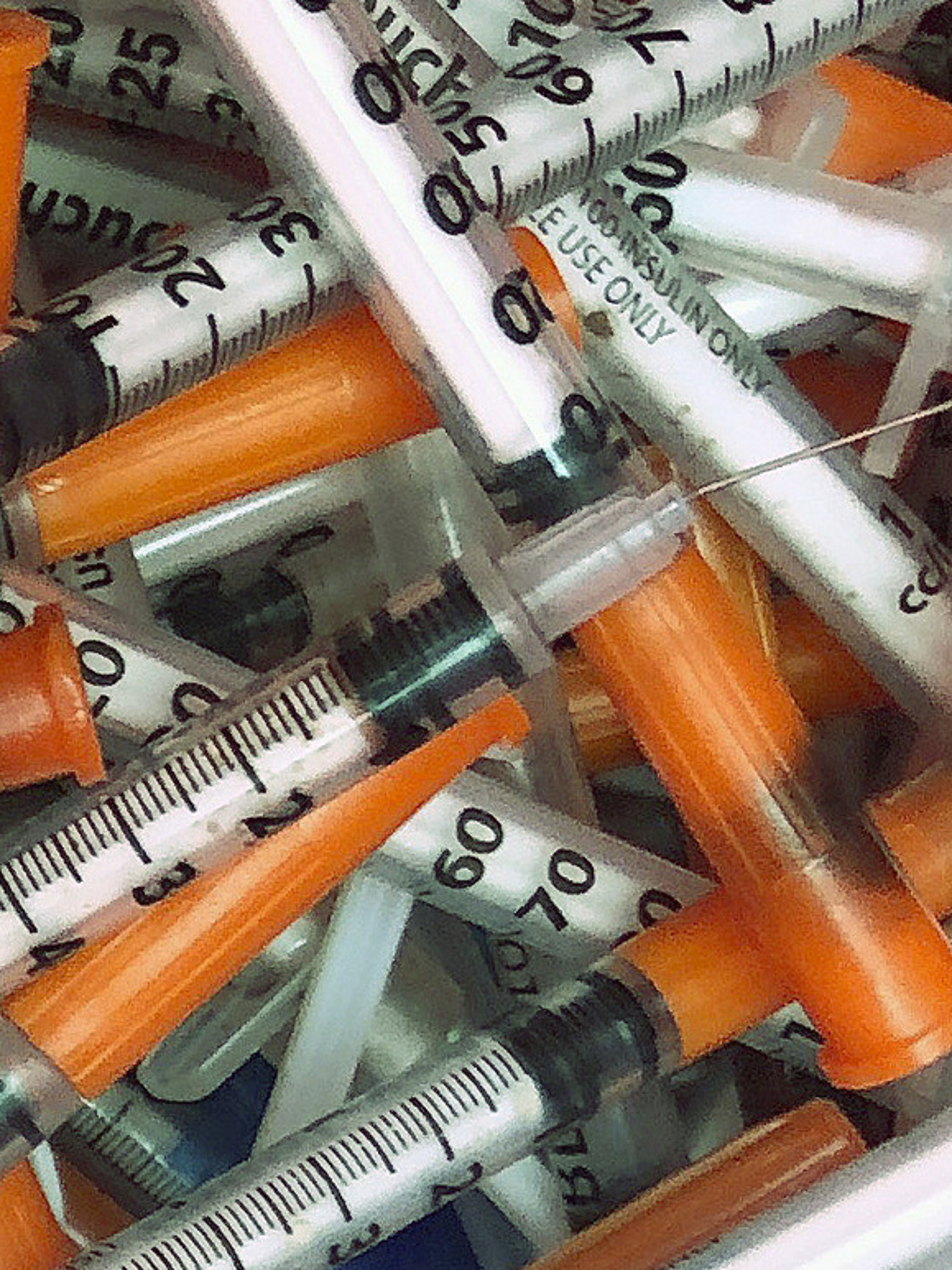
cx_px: -1202
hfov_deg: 10.0
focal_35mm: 133
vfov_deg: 14.4
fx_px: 4877
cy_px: 1473
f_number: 1.8
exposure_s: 1/30
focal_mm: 4
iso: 32
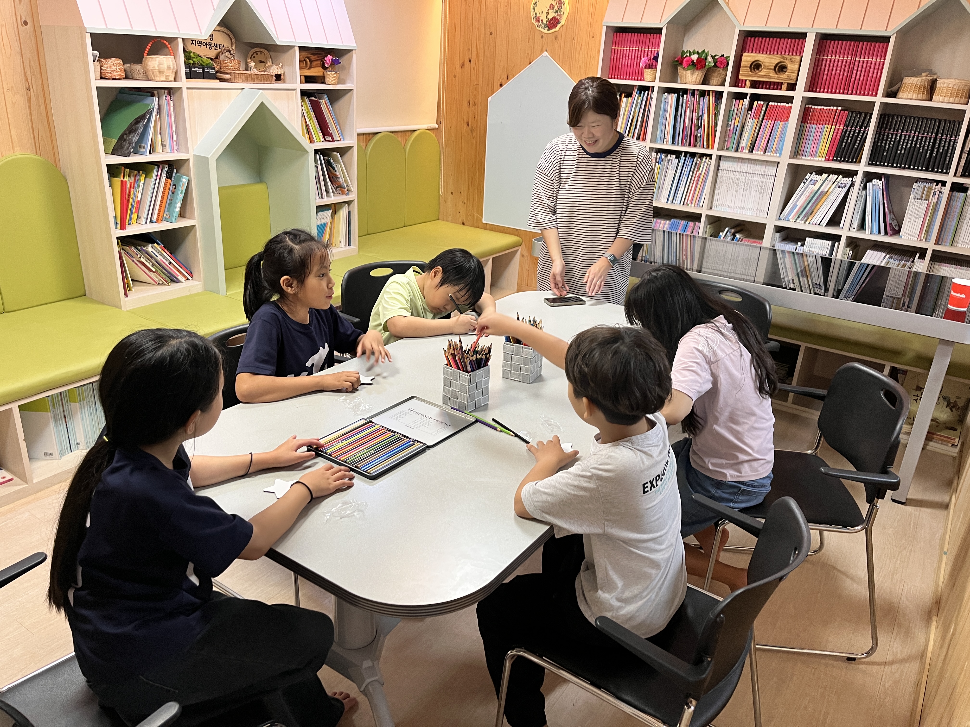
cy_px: 364
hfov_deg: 67.3
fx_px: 729
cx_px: 485
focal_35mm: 26
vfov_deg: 53.1
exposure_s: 1/60
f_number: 1.6
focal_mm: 5.1
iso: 125
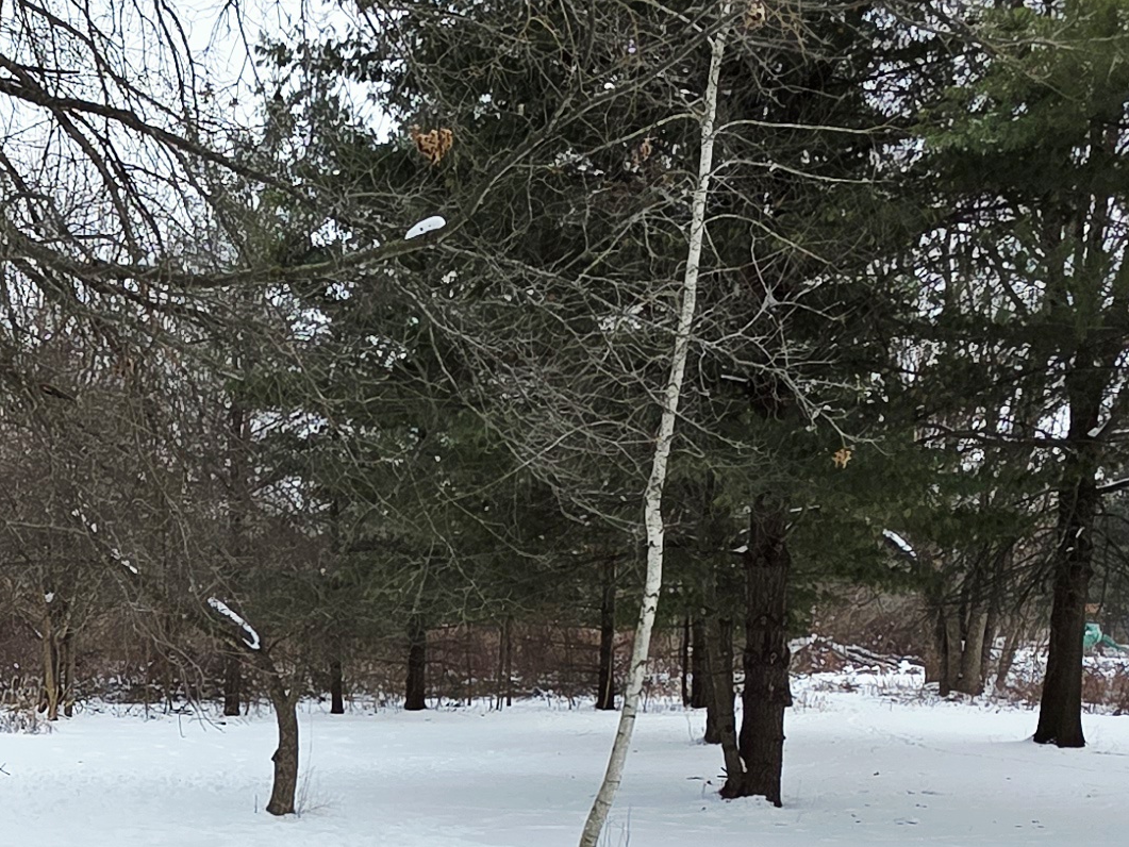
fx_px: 1598
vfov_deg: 28.1
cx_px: -36
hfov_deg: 34.8
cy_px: 820
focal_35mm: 49
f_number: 1.9
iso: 40
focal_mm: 2.2
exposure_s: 1/526
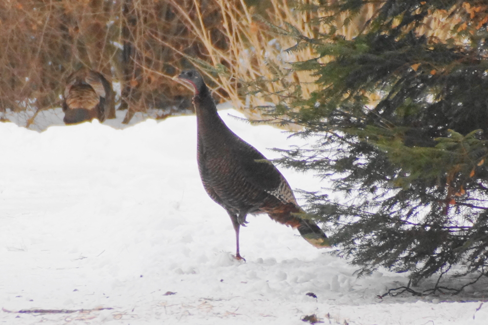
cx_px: 244
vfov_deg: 3.7
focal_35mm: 375
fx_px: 5081
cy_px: 162
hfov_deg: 5.5
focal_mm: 250
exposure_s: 1/400
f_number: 6.3
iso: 800
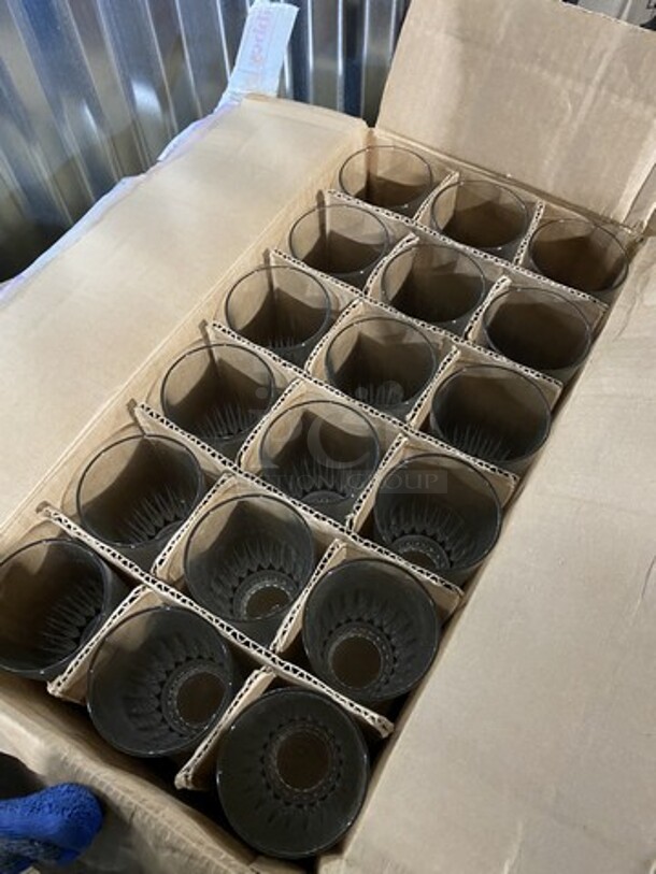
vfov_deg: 67.3
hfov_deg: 53.1
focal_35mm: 26
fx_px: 657
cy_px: 437
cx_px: 328
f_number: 1.8
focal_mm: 4.25
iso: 640
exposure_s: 1/30
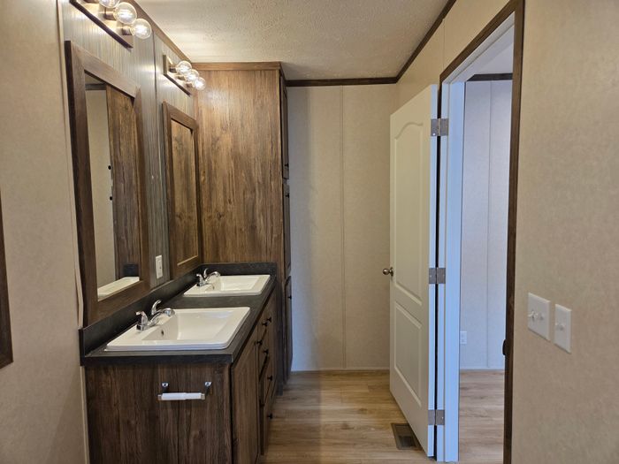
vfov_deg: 58.9
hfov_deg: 73.9
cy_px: 232
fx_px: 411
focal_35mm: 23
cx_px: 310
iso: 100
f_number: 1.8
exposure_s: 1/120
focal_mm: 5.4
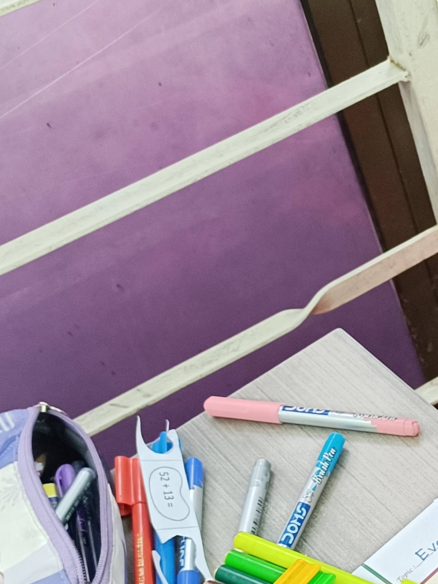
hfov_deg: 17.9
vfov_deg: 25.7
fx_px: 1249
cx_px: 642
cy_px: 503
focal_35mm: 74
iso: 1033
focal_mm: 6.14
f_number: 1.65
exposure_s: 1/50
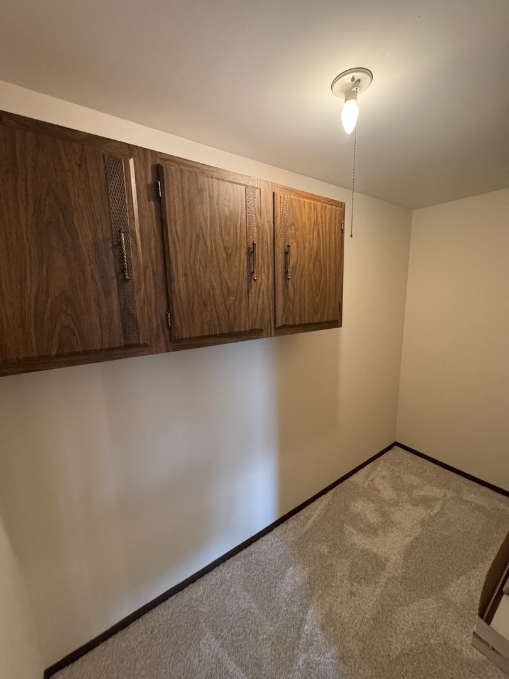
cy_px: 340
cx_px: 254
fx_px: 274
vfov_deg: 102.1
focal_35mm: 14
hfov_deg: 85.7
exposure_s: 1/60
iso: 1000
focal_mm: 2.22
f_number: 2.2
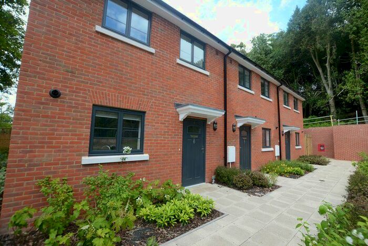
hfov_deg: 100.4
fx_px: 153
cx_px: 184
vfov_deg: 77.4
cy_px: 123
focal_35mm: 15
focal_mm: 10
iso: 100
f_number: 5.6
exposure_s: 1/125
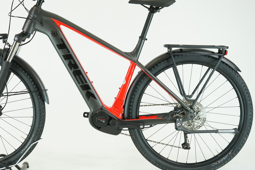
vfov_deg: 19.5
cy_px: 75
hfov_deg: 28.7
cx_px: 88
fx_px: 496
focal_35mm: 70
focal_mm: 53
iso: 1600
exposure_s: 1/200
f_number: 5.6
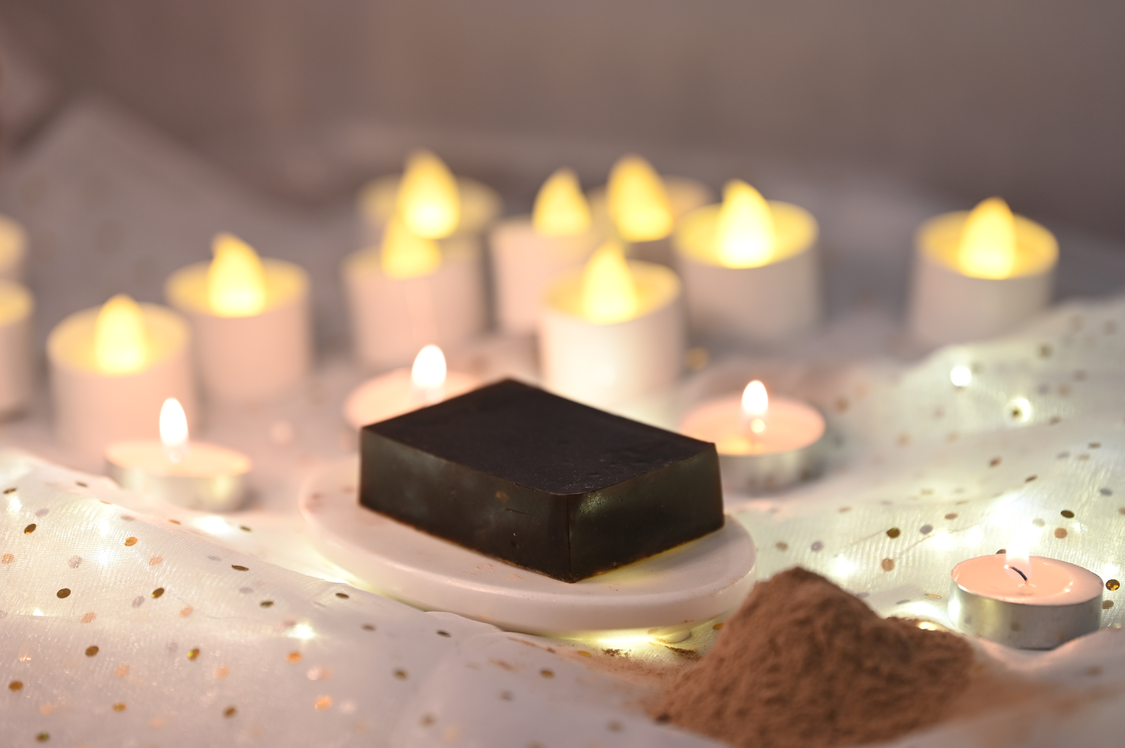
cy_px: 374
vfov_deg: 6.9
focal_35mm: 200
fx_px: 6246
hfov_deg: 10.3
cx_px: 562
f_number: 3.5
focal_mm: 200
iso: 400
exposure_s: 1/40
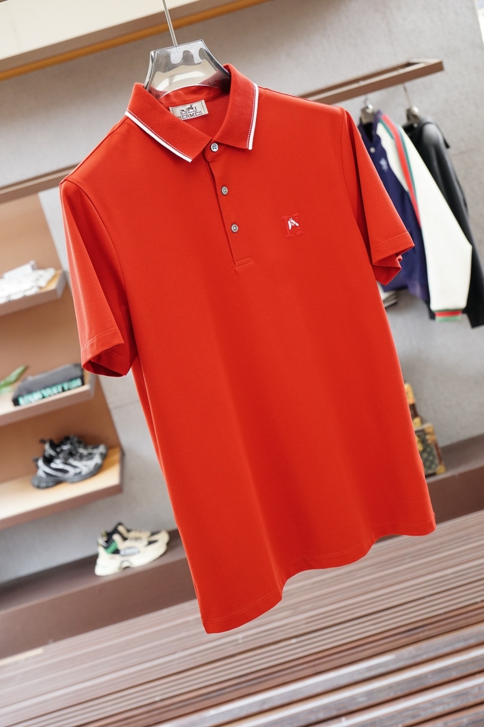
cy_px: 364
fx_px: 907
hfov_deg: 29.9
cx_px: 242
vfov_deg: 43.6
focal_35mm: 45
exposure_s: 1/250
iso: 800
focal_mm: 30
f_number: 4
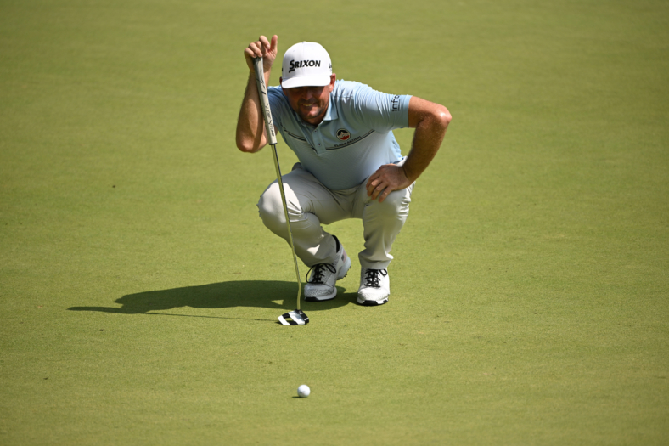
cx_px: 334
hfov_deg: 5.2
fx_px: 7431
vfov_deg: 3.4
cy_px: 223
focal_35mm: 400
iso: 200
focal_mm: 400
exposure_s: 1/2000
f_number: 4
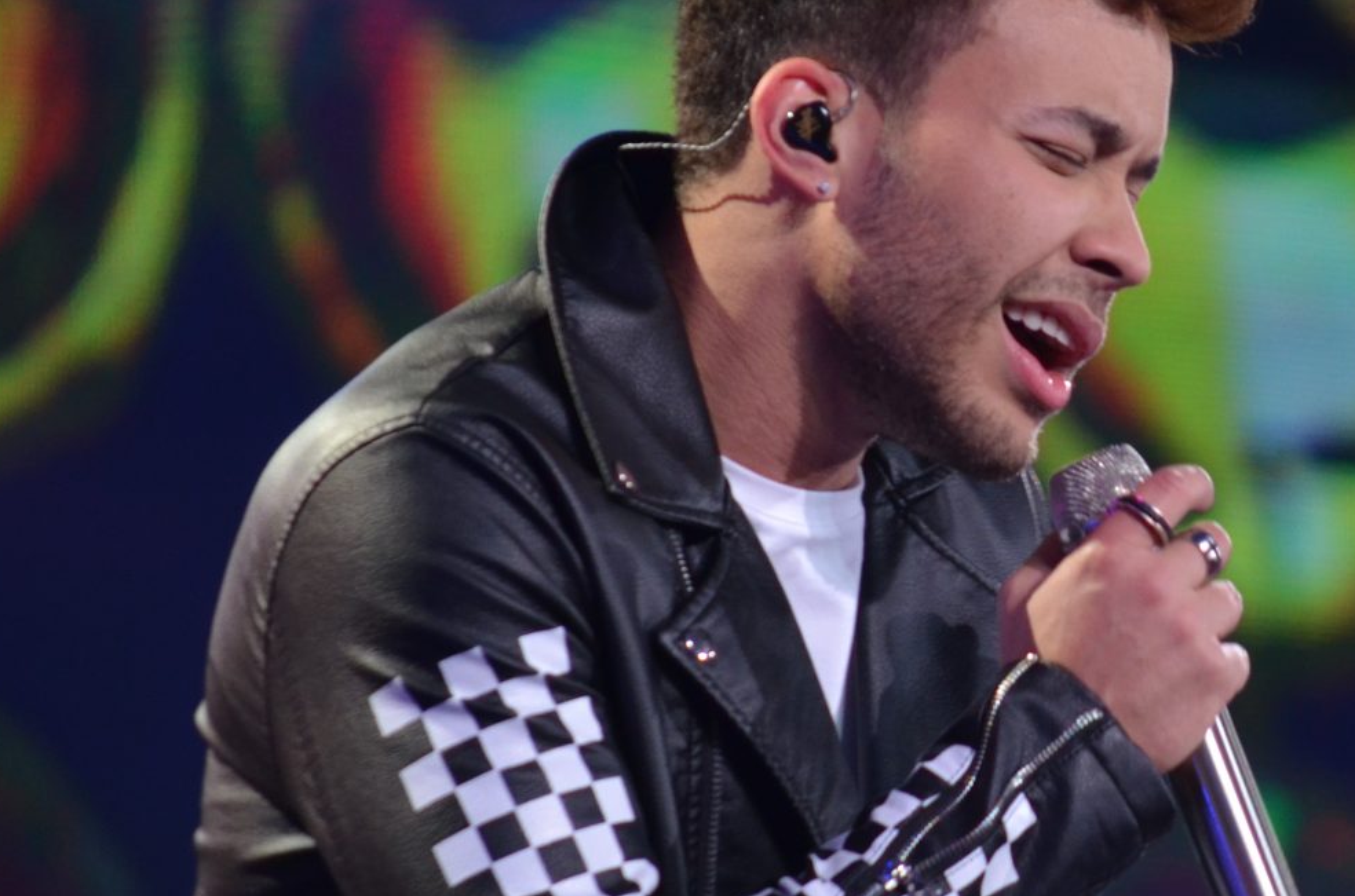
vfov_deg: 2.4
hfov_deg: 3.7
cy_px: 424
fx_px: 21102
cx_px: 1060
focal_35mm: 562
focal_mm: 180
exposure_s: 1/125
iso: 800
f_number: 5.6
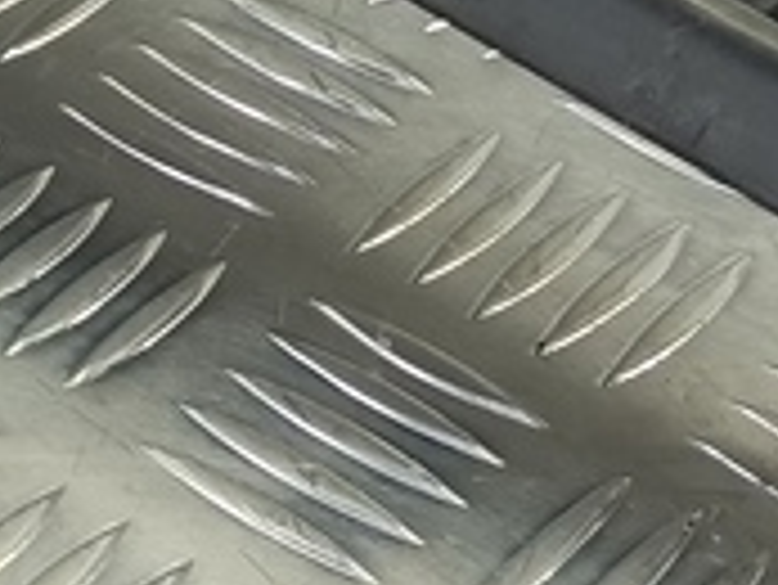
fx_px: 3059
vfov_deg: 10.7
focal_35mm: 136
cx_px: -508
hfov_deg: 13.4
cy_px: -184
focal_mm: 4.11
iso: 139
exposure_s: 1/50
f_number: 1.6
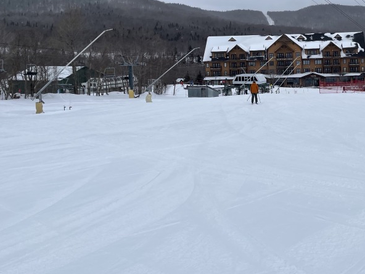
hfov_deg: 40.1
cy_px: 76
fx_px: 474
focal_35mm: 45
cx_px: 301
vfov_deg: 31.7
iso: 32
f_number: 1.6
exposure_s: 1/7299
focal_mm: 4.2
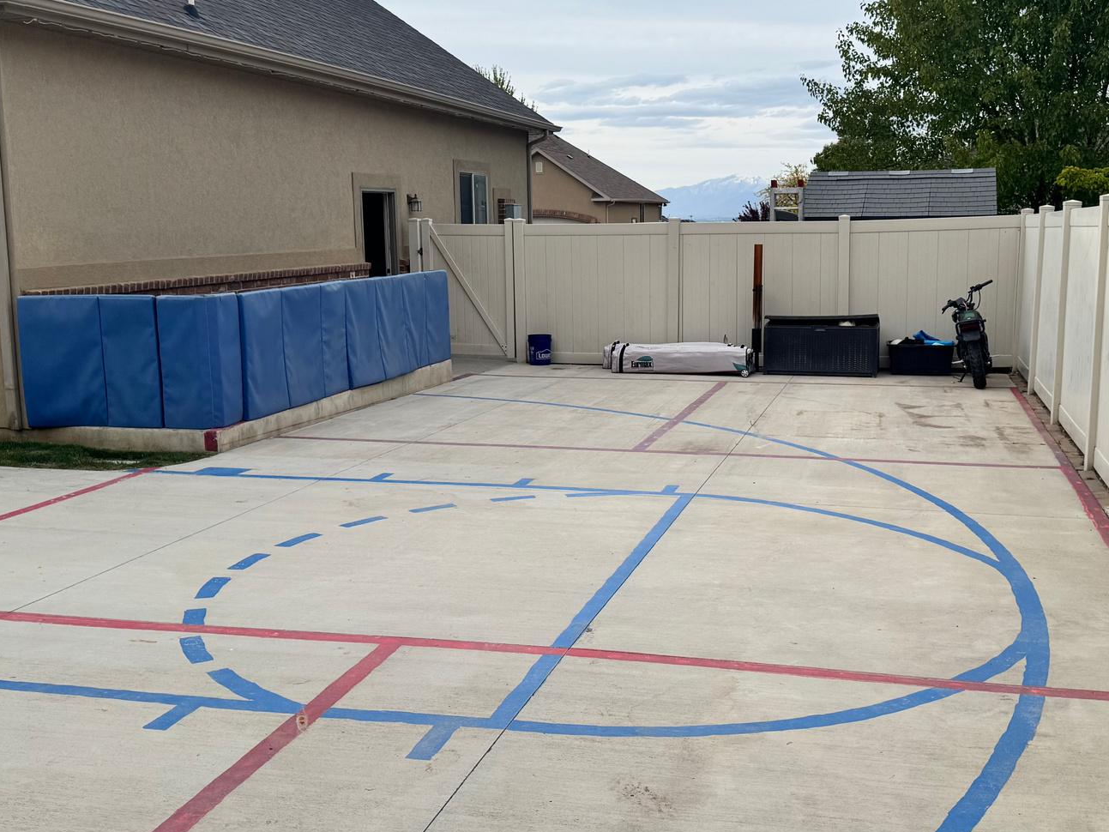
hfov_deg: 48.8
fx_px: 1218
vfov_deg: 37.7
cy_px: 383
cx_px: 642
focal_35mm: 38
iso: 80
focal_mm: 6.76
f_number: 1.78
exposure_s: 1/2833
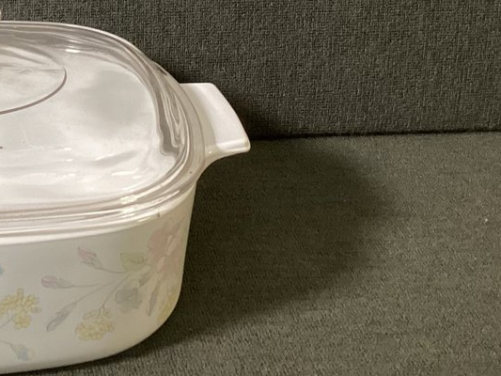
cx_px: -15
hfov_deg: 21.4
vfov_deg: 16.1
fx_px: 1274
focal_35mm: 88
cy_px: -82
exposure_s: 1/60
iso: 320
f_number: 2.4
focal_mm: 3.3
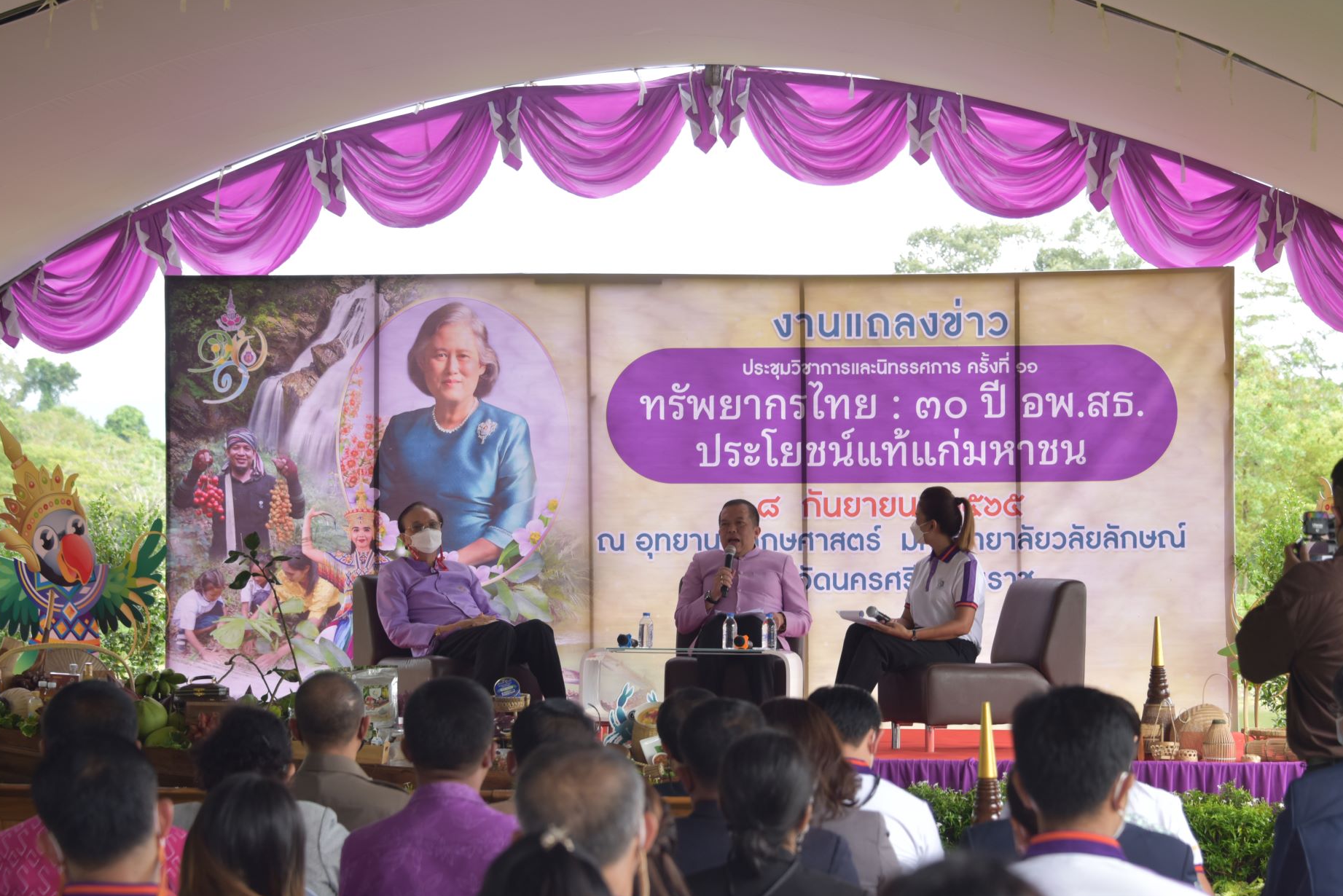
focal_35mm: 89
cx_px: 676
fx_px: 3321
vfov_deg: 15.4
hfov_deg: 22.9
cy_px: 446
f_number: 5
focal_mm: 82
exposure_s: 1/160
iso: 320
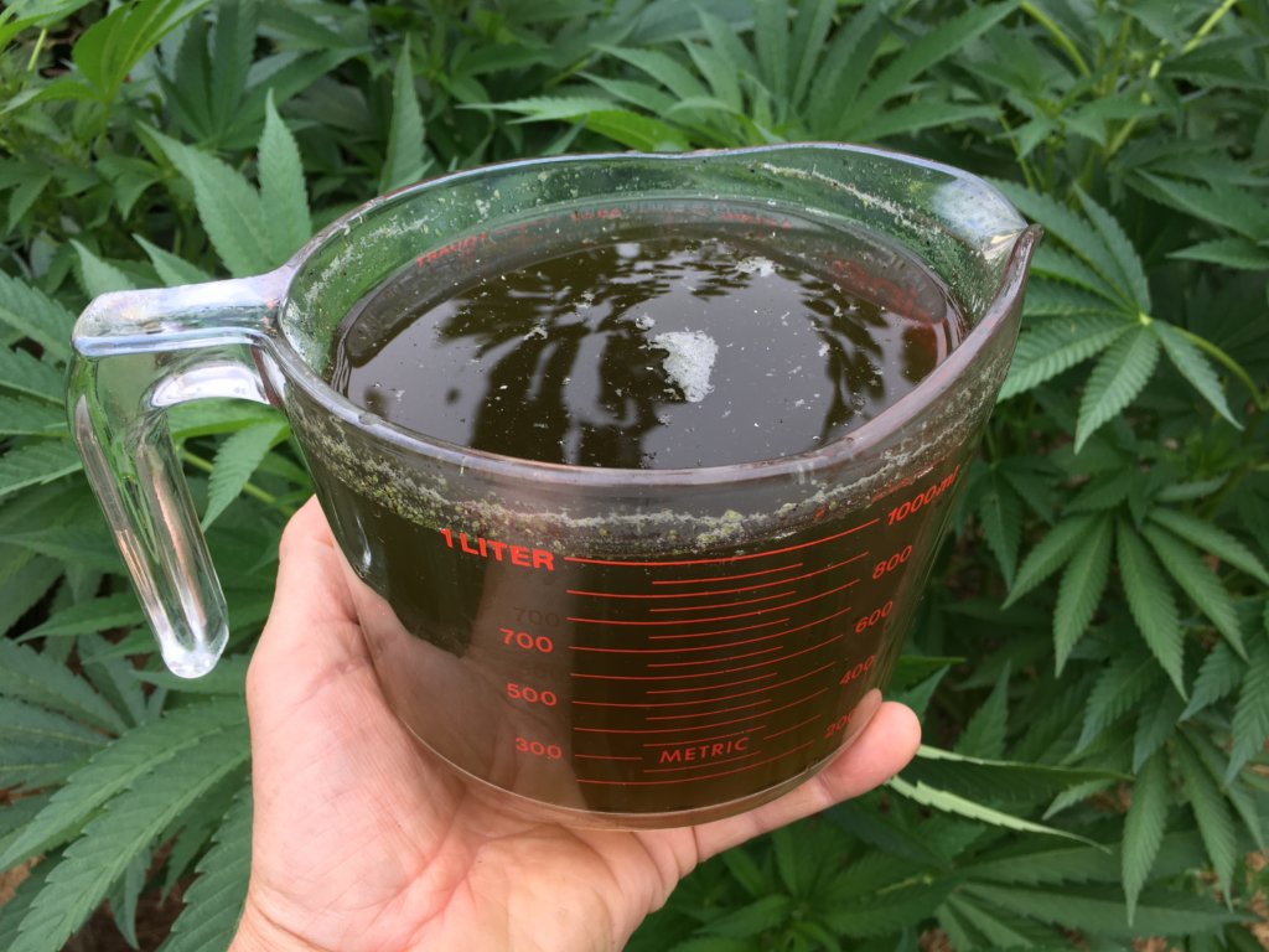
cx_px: 634
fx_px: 1063
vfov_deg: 48.2
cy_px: 476
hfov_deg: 61.7
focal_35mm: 29
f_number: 2.2
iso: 25
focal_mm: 4.15
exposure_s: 1/125
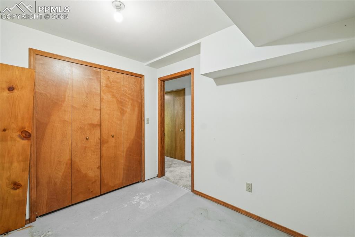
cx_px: 178
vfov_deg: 77.3
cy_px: 118
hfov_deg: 100.4
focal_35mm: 15
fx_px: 148
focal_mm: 10
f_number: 8
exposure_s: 1/8
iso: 800
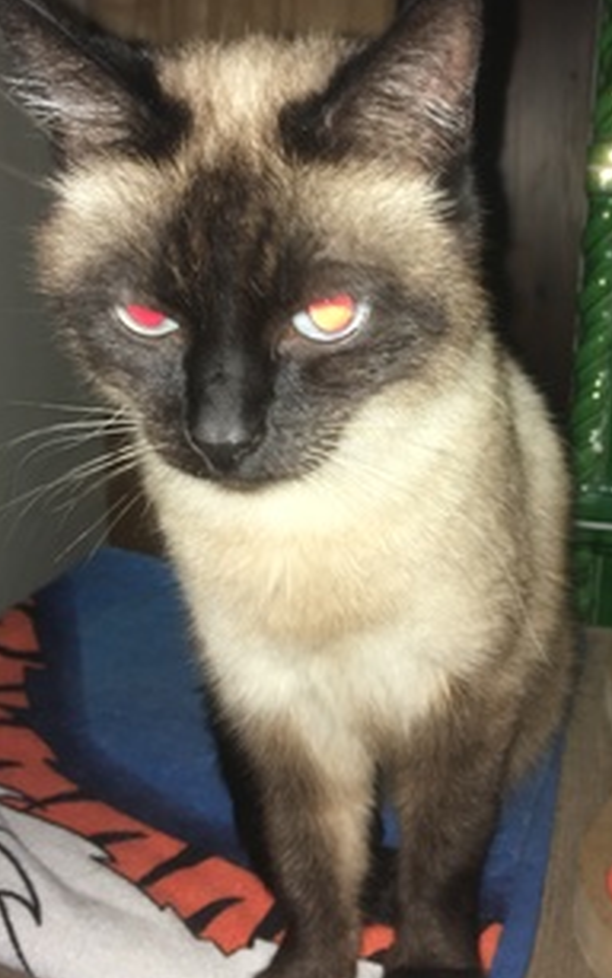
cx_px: 351
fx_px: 1067
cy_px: 421
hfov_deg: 32.0
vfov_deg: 49.1
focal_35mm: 40
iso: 32
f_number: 2.2
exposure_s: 1/25
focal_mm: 4.15
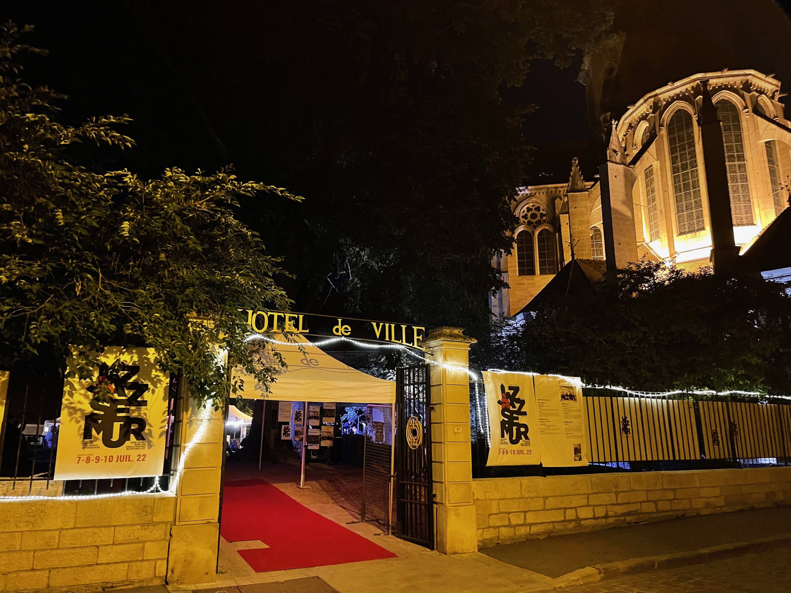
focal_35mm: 26
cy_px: 296
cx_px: 396
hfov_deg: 67.3
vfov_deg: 53.1
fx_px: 594
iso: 800
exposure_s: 1/25
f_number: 1.6
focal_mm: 4.2
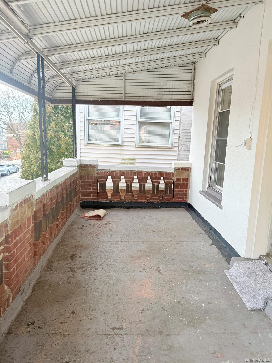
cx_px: 136
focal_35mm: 24
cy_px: 182
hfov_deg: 56.8
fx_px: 251
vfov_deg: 71.6
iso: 80
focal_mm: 6.76
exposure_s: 1/440
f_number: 1.78
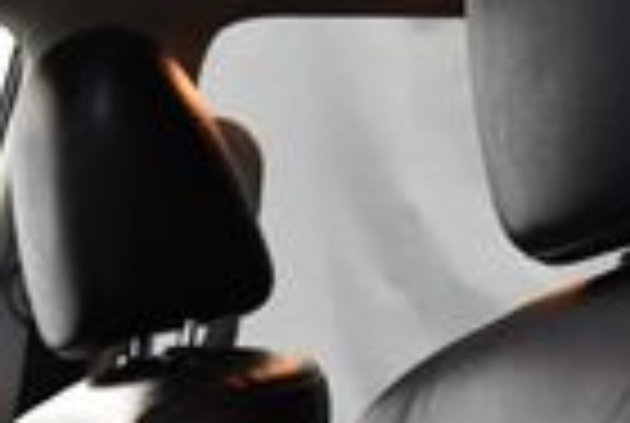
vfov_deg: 7.9
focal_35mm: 164
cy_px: 950
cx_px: -711
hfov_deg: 11.1
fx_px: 2876
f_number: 3.5
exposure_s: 1/100
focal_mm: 18
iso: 3200
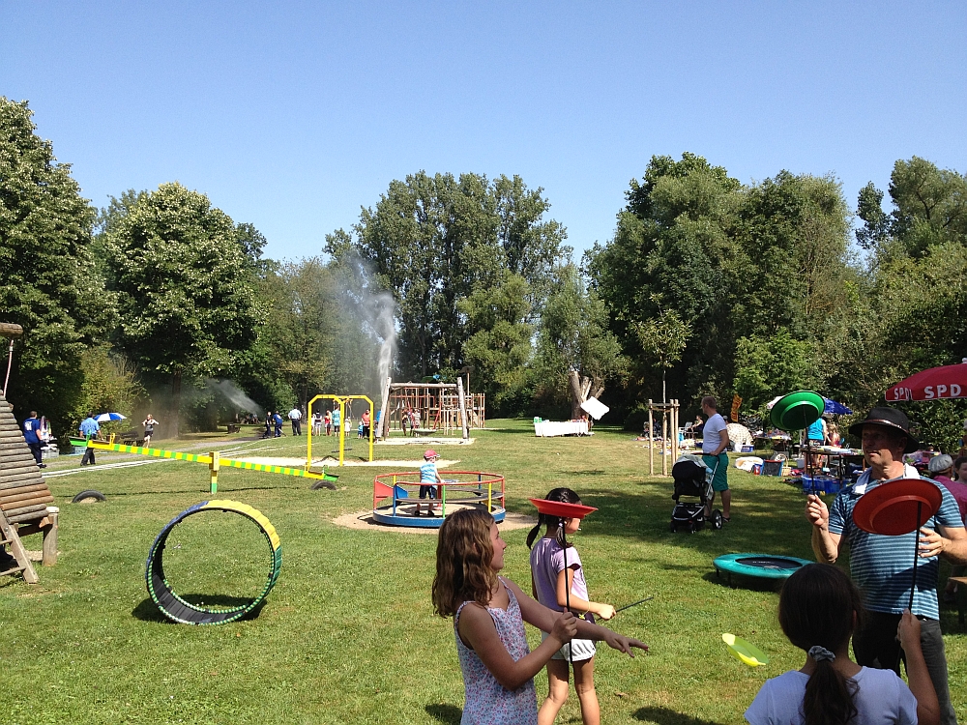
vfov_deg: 40.7
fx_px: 978
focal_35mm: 35
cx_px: 484
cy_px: 362
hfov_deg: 52.6
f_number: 2.4
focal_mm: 4.28
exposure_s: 1/935
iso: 64
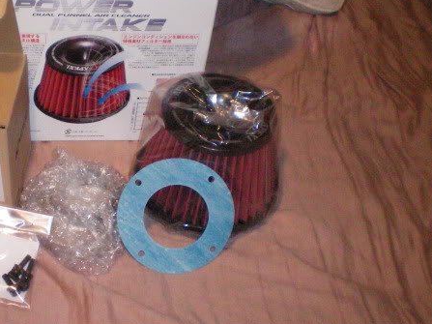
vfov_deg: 21.6
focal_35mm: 68
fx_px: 848
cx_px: 91
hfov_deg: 28.0
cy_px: 137
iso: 400
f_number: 3.1
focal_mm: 6.3
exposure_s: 1/60
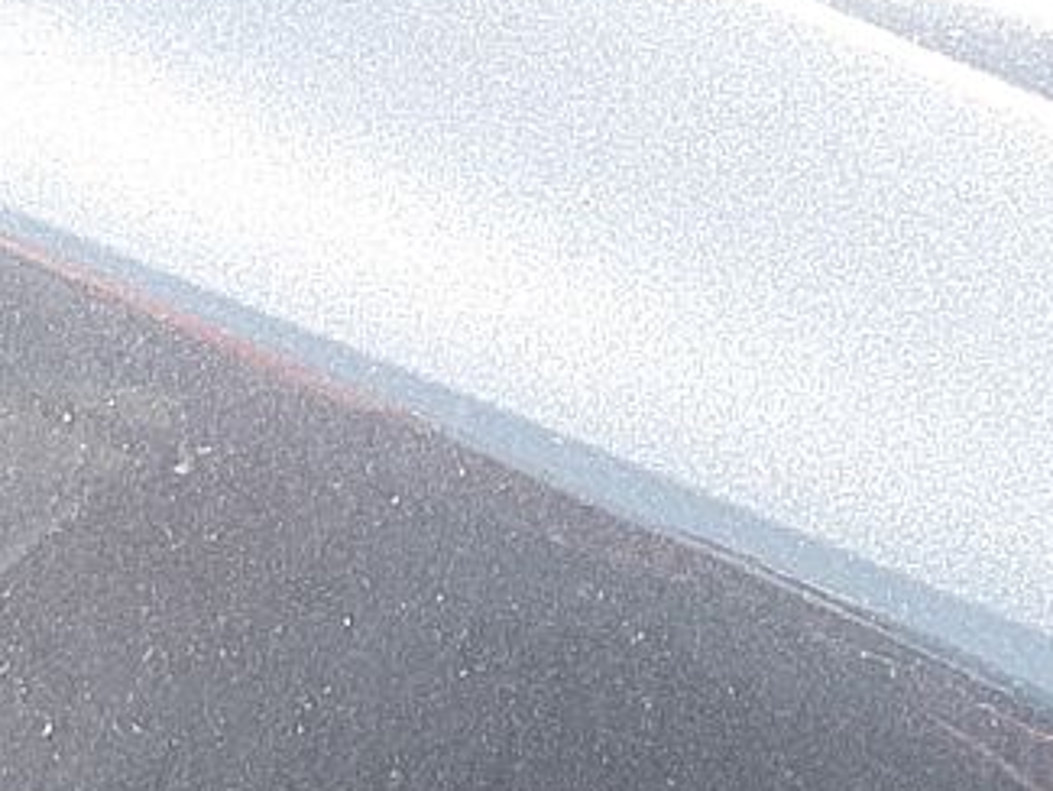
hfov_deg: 14.0
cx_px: 413
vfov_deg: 10.5
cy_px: 305
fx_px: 4291
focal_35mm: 141
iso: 40
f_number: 1.7
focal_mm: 3.93
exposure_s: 1/329
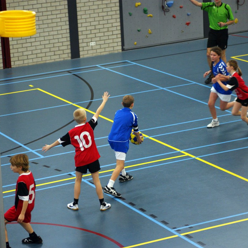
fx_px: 1094
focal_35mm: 135
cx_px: 115
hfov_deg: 12.9
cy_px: 124
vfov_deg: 12.9
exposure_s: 1/200
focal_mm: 70
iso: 400
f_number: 2.8
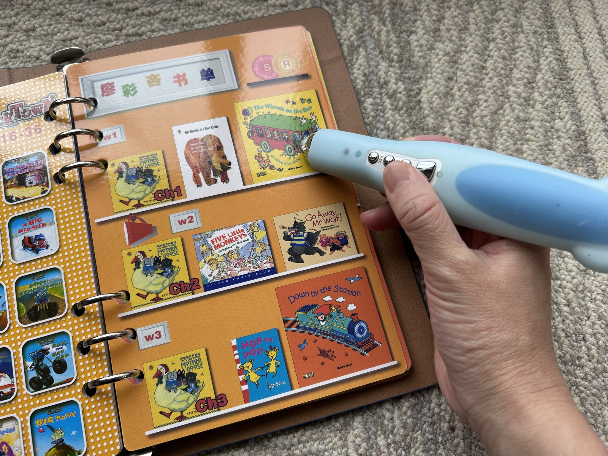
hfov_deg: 67.3
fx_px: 457
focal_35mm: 26
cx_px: 304
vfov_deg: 53.1
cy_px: 228
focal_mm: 5.7
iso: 40
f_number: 1.5
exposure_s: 1/121
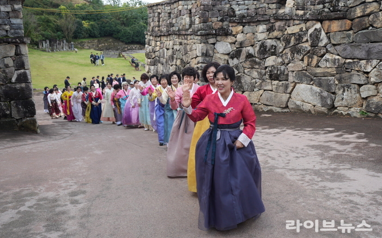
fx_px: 375
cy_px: 115
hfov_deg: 54.0
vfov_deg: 35.3
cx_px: 192
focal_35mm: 36
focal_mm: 35
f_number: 5.6
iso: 500
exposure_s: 1/400
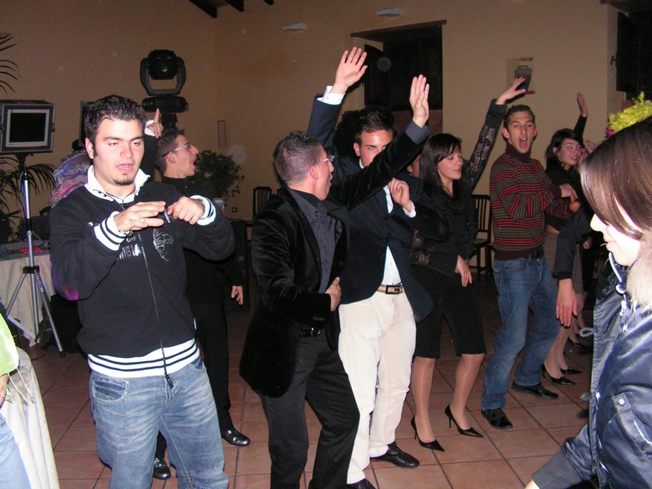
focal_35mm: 36
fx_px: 678
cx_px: 326
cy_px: 244
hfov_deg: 51.4
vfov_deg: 39.7
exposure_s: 1/40
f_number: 3.2
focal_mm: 6
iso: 200
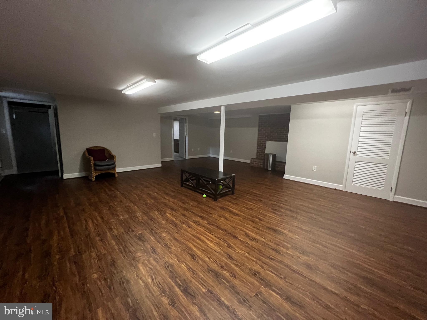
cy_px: 160
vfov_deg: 89.9
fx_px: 160
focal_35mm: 13
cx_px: 214
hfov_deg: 106.2
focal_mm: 1.57
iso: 800
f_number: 1.8
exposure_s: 1/40
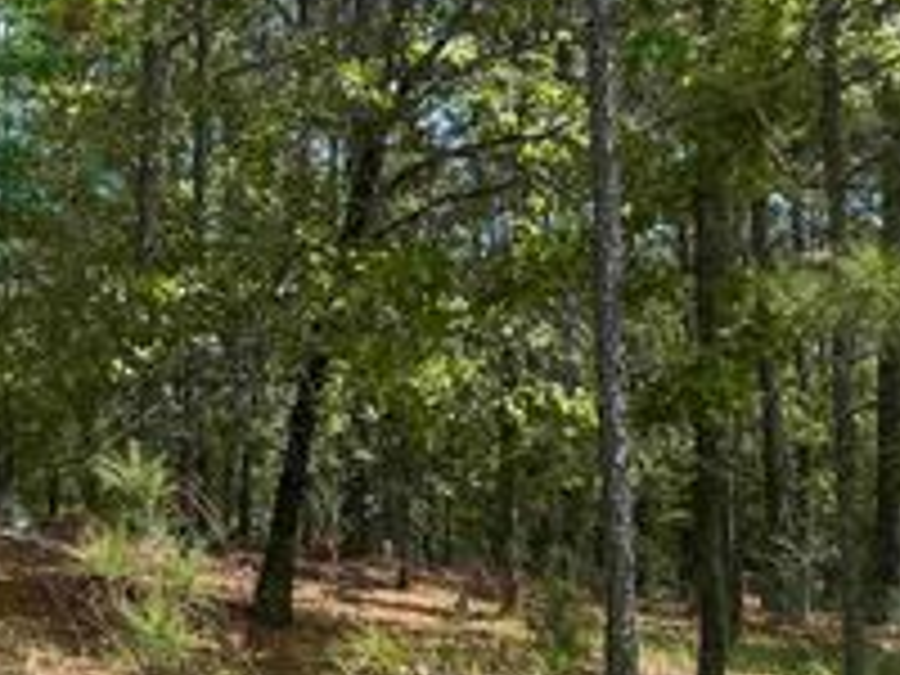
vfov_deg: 24.4
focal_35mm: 60
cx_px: 22
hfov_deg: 30.2
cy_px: 412
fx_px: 1560
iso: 80
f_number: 1.78
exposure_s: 1/1493
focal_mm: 6.76
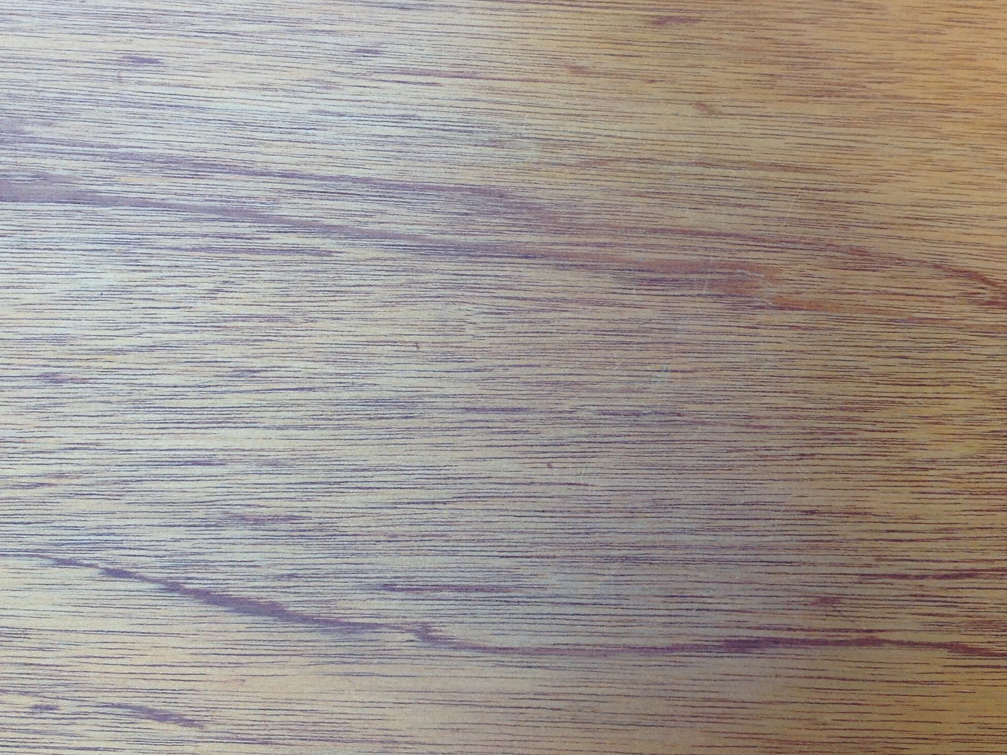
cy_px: 317
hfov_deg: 41.2
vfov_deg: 31.5
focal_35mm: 46
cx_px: 568
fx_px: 1338
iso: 50
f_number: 2.4
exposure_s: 1/120
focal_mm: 4.28
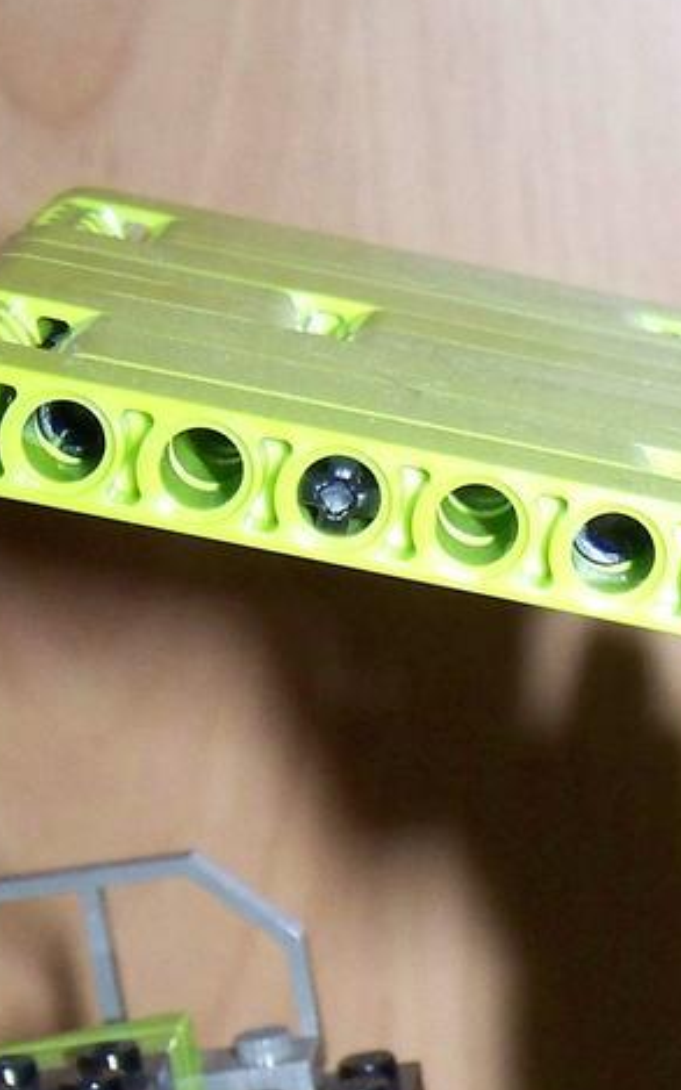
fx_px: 3921
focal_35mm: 132
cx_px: 709
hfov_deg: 9.8
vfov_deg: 15.3
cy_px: 1264
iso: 200
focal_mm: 6.3
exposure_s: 1/30
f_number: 2.8
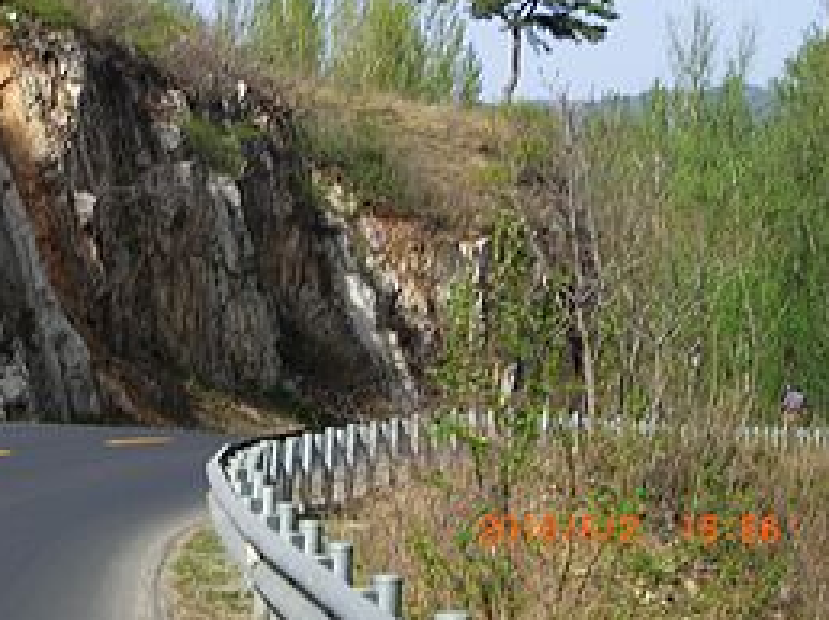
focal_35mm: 177
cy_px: 148
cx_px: 215
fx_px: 4235
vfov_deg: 8.4
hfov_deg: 11.2
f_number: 5.2
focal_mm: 18.6
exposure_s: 1/400
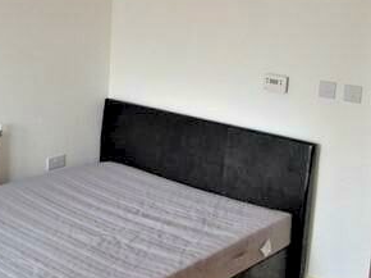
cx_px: 41
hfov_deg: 31.8
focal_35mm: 58
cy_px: 72
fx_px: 621
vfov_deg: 24.9
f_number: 2.8
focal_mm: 4.3
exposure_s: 1/30
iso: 400
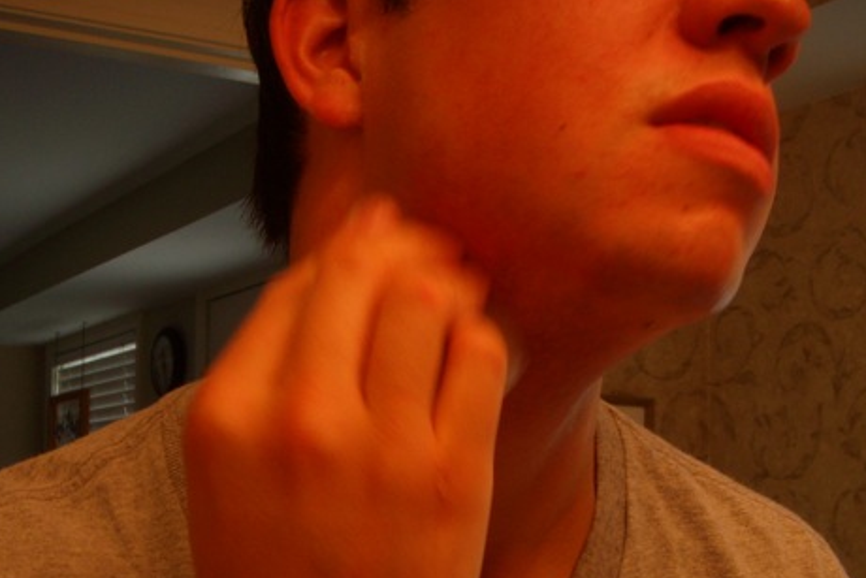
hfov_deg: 36.2
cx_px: 452
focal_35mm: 55
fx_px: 1323
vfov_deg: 24.4
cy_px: 420
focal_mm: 6.4
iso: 64
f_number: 3.5
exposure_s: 1/45
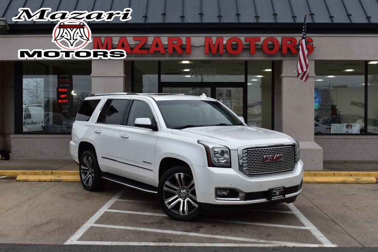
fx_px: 457
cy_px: 126
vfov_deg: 30.8
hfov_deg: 45.0
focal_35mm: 44
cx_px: 189
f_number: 9
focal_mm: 29
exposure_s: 1/125
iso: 400
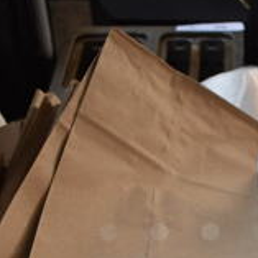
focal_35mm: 89
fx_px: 750
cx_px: 210
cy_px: 299
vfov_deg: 18.6
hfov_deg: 19.3
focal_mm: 18
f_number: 3.5
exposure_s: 1/250
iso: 450
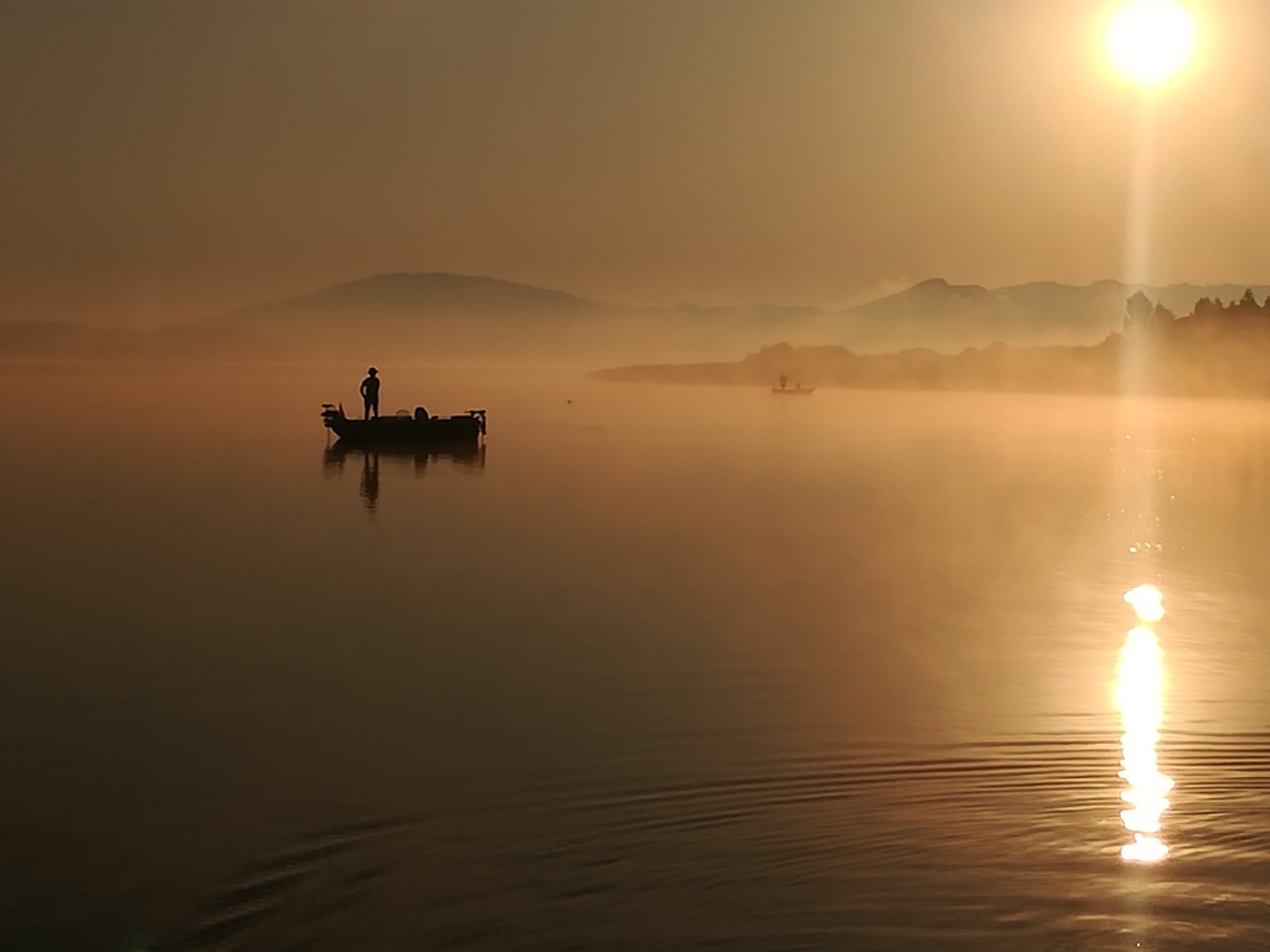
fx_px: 3008
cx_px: 635
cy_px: 476
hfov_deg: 23.8
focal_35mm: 82
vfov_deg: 18.0
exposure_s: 1/8333
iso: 50
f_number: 2.2
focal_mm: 3.83
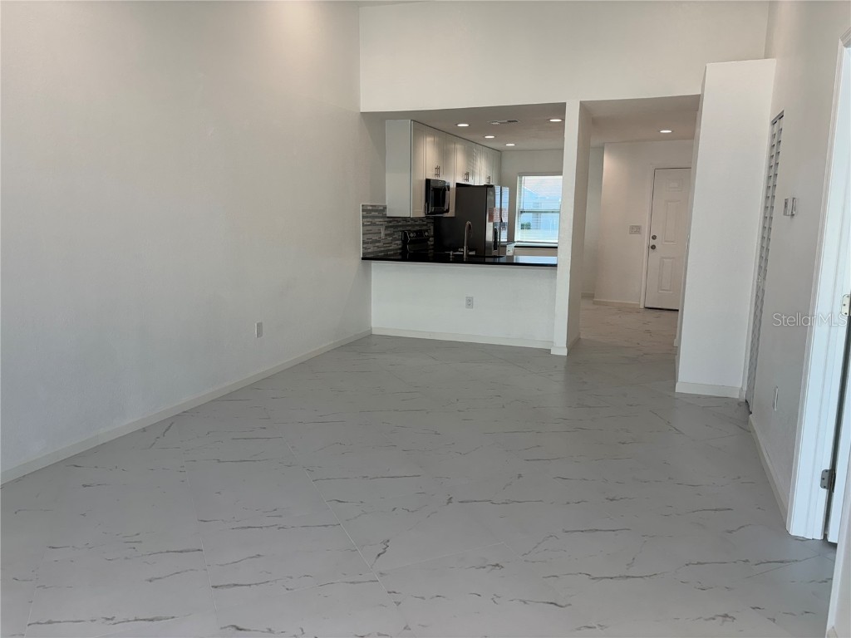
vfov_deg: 53.1
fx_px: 639
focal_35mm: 26
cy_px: 319
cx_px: 426
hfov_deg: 67.3
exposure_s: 1/212
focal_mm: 5.96
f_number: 1.6
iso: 40
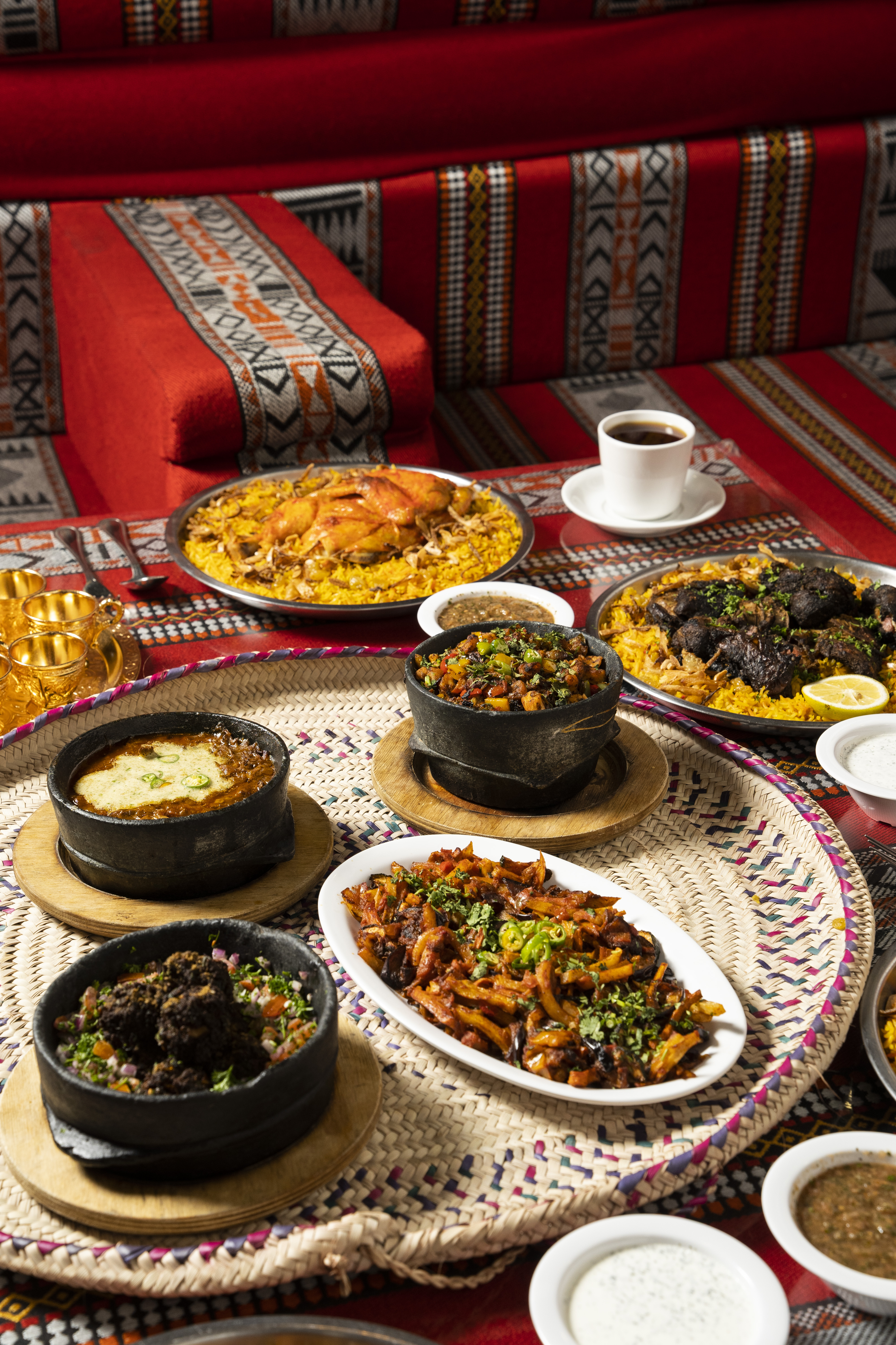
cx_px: 448
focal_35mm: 61
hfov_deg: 22.3
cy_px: 672
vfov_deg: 32.9
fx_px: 2277
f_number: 7.1
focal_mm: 61
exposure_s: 1/200
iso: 800
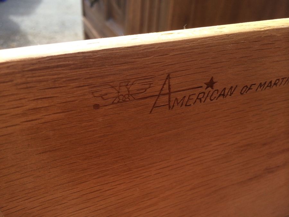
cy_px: 108
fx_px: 250
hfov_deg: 60.0
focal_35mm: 30
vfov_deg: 46.8
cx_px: 144
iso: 32
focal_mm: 4.12
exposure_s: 1/483
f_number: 2.2
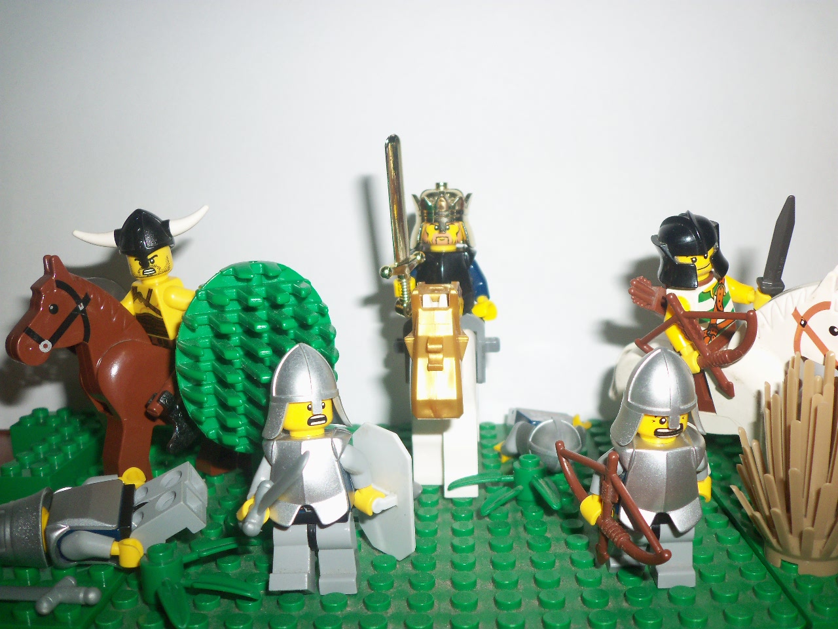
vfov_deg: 41.8
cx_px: 419
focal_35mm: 34
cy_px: 314
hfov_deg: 54.0
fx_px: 823
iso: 100
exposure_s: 1/30
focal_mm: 5.7
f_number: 2.9
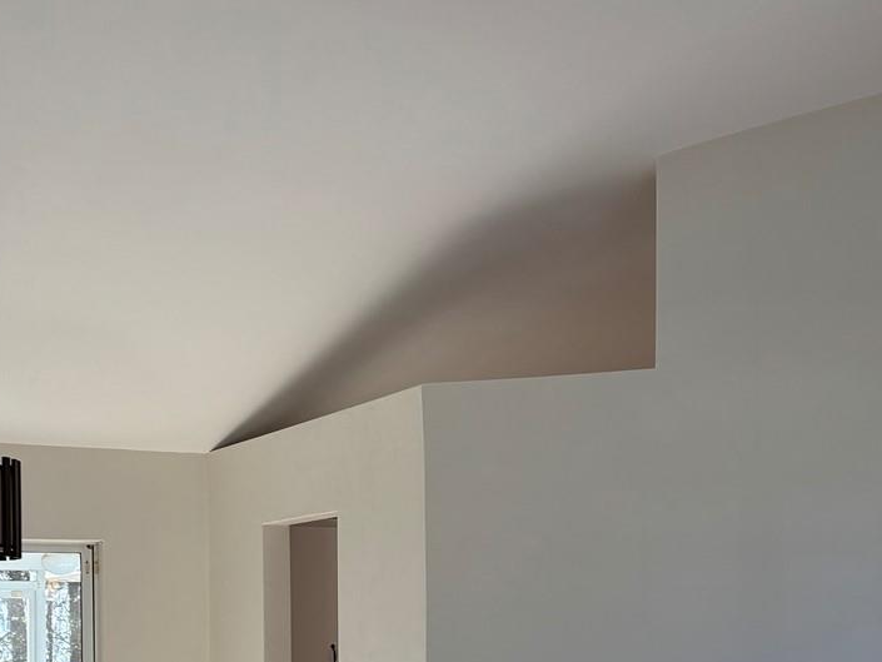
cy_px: 661
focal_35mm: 59
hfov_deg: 32.7
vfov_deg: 23.8
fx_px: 1504
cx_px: 402
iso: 50
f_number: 1.6
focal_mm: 5.96
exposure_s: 1/210
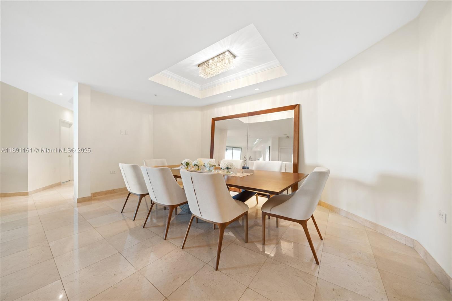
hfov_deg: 112.6
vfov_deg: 90.0
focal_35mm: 12
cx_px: 226
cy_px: 150
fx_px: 151
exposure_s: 1/2
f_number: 9
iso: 500
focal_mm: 12
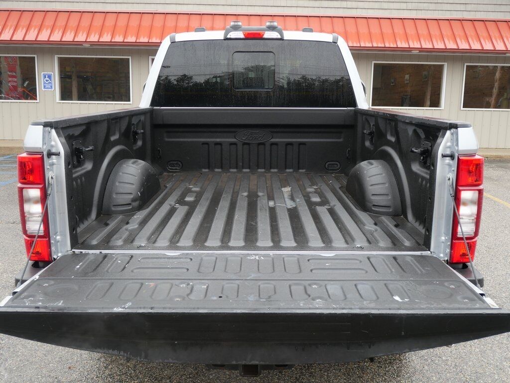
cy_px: 192
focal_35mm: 34
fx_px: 501
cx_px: 255
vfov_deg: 41.8
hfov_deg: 54.0
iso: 250
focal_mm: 17
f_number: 4.1
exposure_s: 1/60
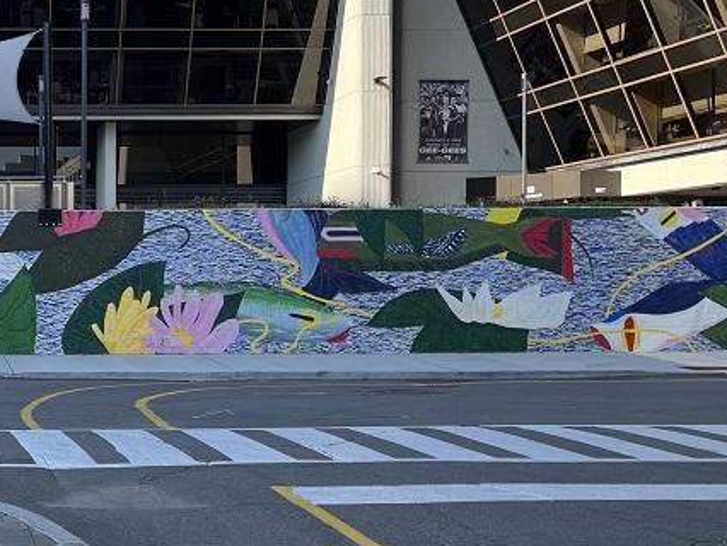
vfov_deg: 24.0
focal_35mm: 61
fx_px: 1282
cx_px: -32
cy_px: 314
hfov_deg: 29.2
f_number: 1.6
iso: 50
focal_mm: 5.1
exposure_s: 1/1309
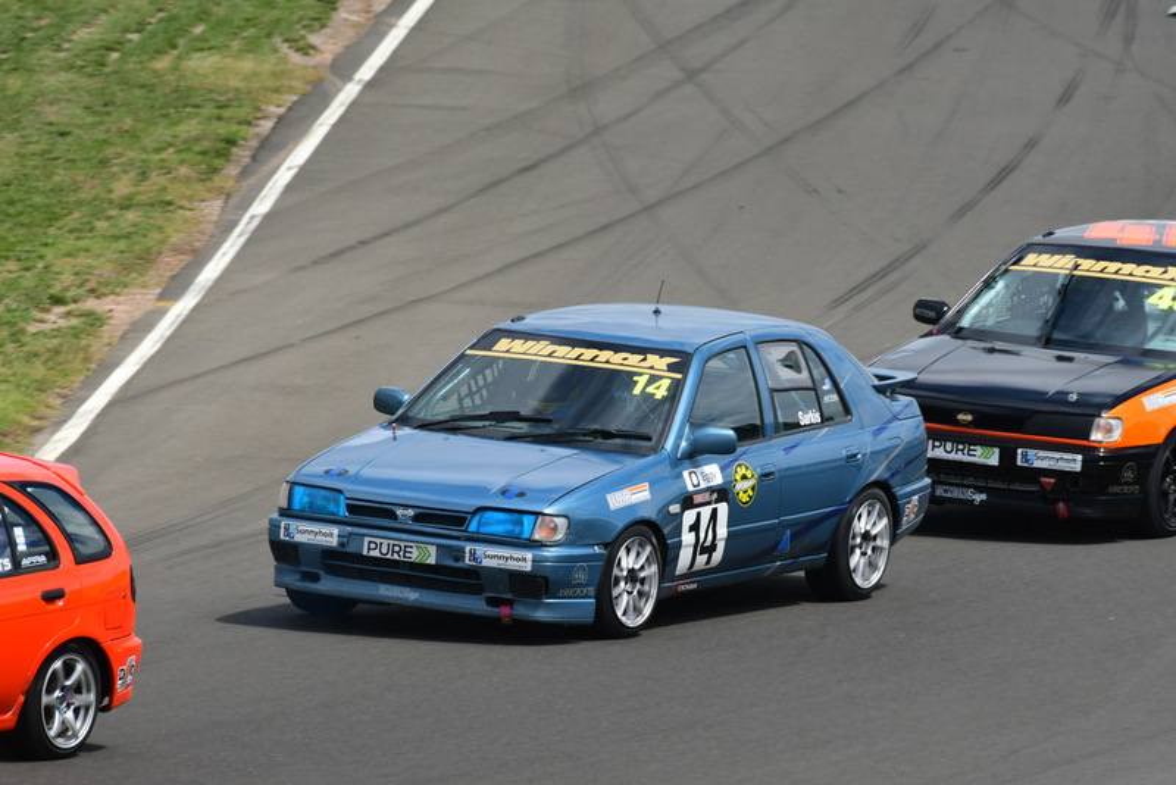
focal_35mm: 690
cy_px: 392
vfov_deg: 2.0
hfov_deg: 3.0
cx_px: 588
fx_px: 22547
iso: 320
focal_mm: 460
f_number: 10
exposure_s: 1/640
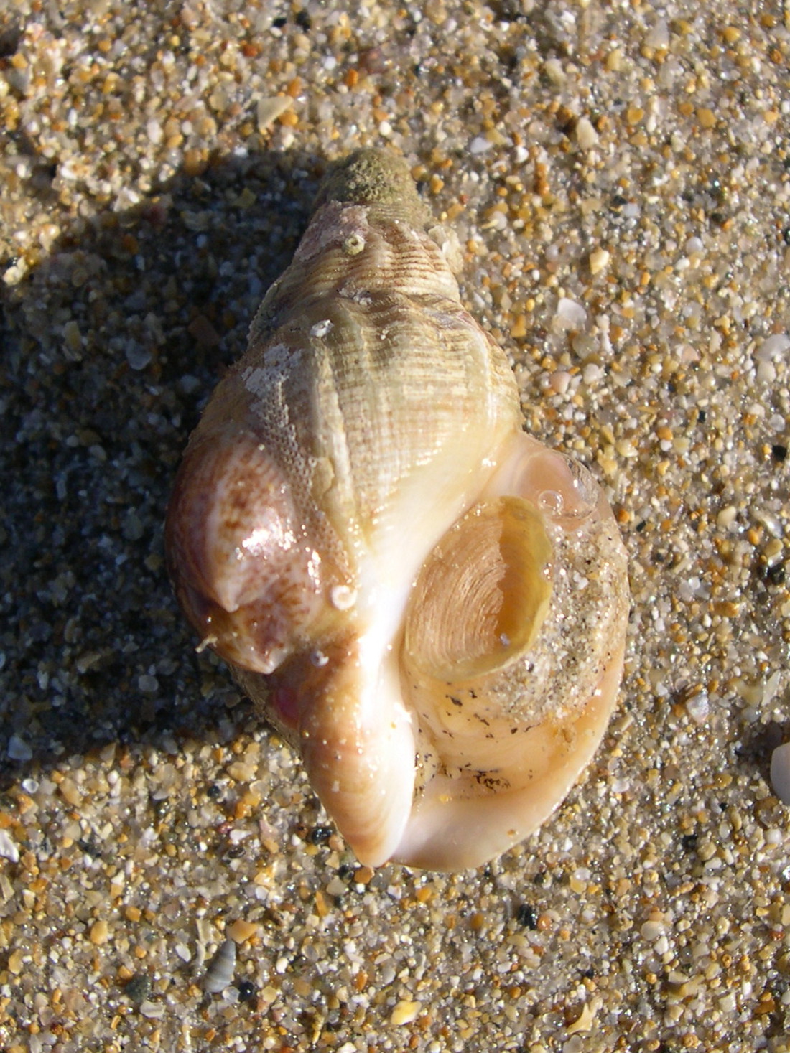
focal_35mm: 38
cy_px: 526
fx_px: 1156
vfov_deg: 49.0
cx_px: 395
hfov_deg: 37.7
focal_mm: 8
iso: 100
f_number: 7.6
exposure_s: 1/178
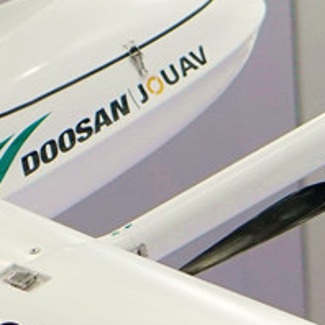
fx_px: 7443
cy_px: 193
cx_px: -258
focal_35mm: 701
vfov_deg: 2.5
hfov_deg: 2.5
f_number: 2.4
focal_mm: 85
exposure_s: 1/500
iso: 640
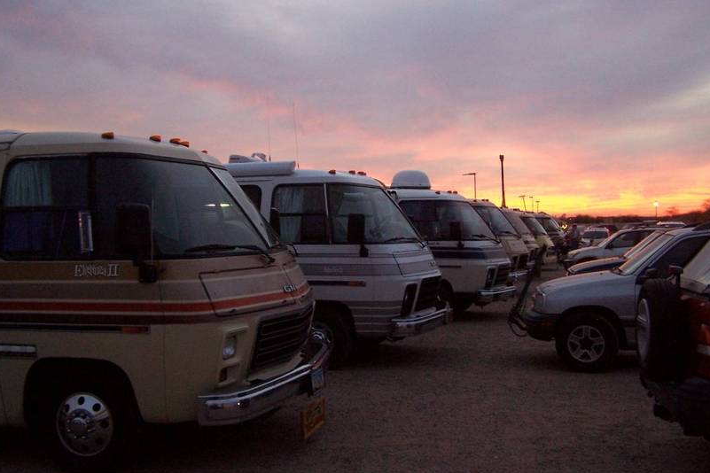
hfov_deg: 48.5
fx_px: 789
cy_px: 213
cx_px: 355
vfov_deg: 33.4
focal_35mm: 40
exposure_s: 1/8
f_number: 2.8
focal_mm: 6.3
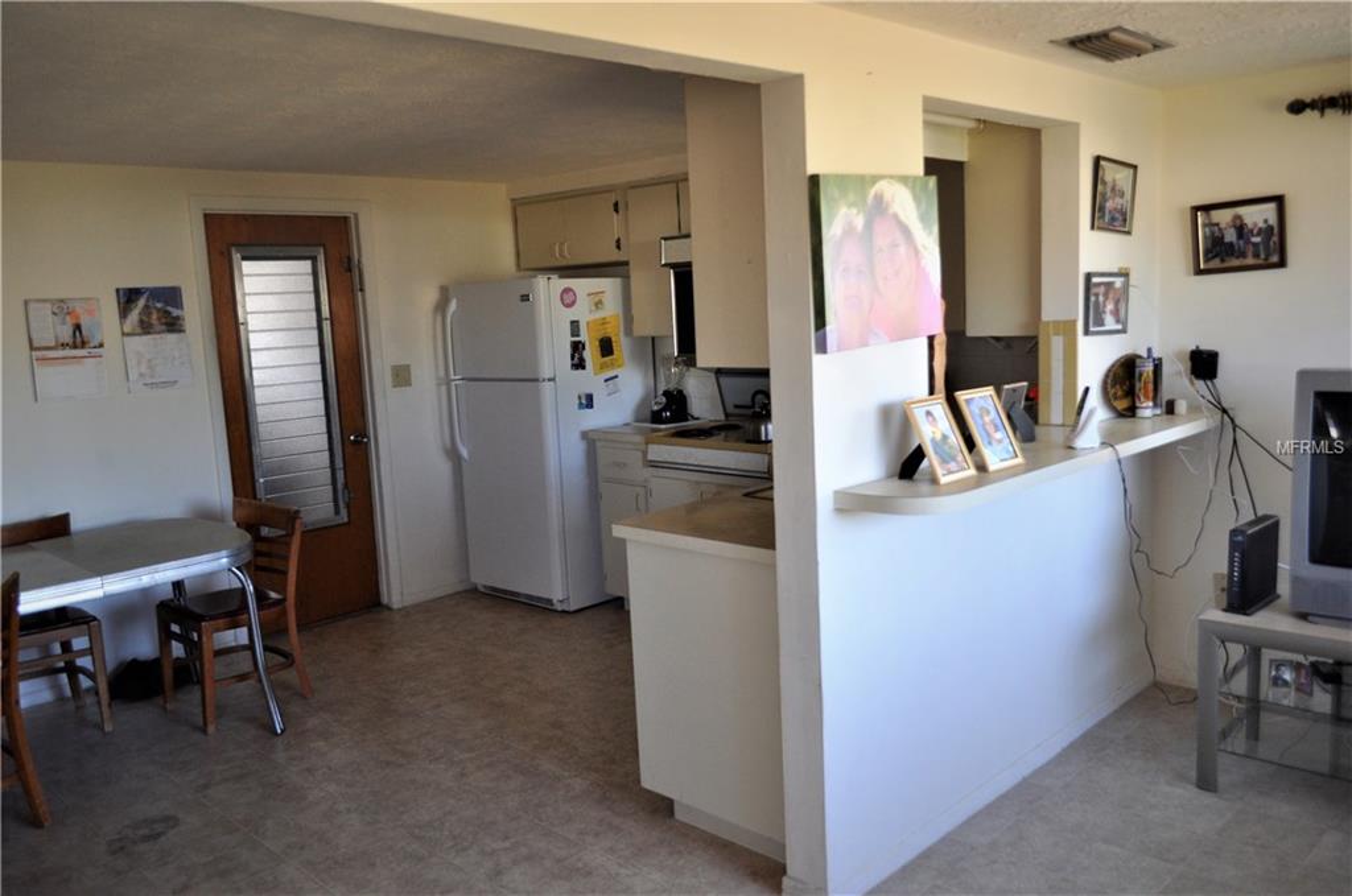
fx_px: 1012
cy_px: 448
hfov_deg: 67.5
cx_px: 676
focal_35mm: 27
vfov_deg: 47.8
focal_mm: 18
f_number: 4
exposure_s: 1/60
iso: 500
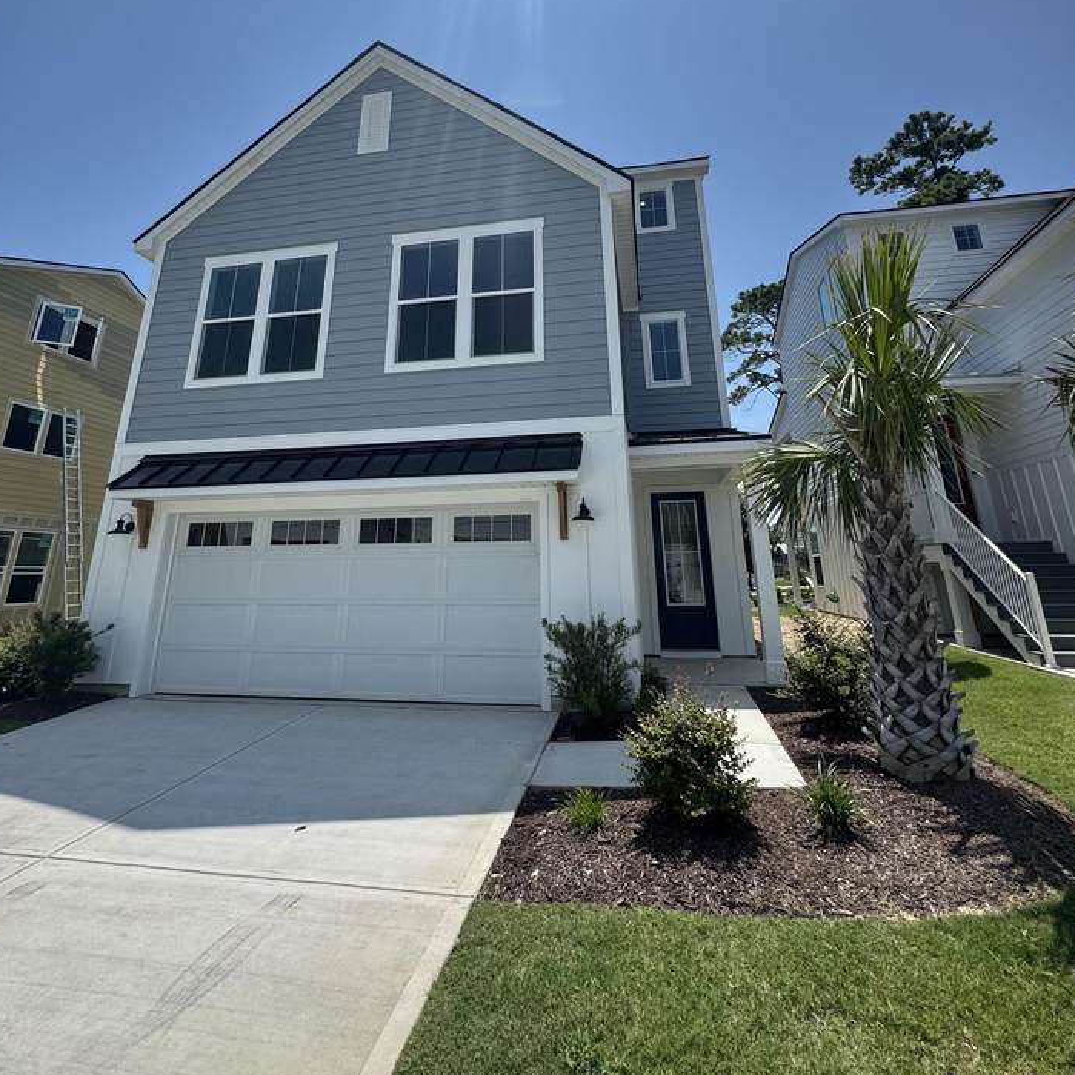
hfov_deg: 84.0
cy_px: 383
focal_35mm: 17
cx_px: 532
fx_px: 597
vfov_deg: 81.9
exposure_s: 1/2028
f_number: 2.2
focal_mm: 2.22
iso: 50
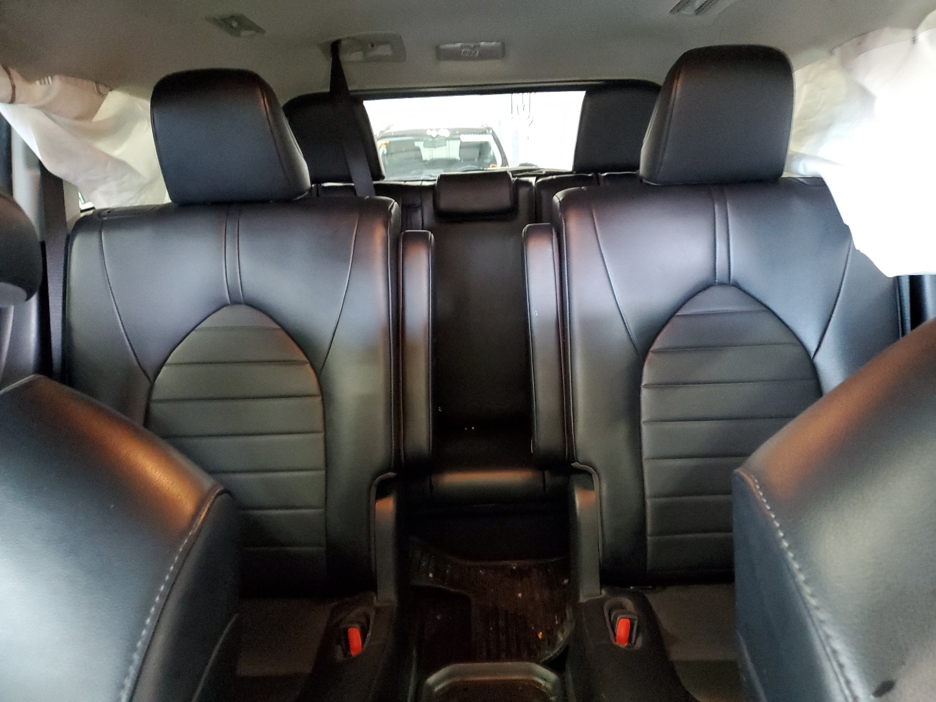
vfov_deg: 53.1
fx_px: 703
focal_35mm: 26
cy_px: 351
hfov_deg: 67.3
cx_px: 468
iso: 487
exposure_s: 1/15
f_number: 1.5
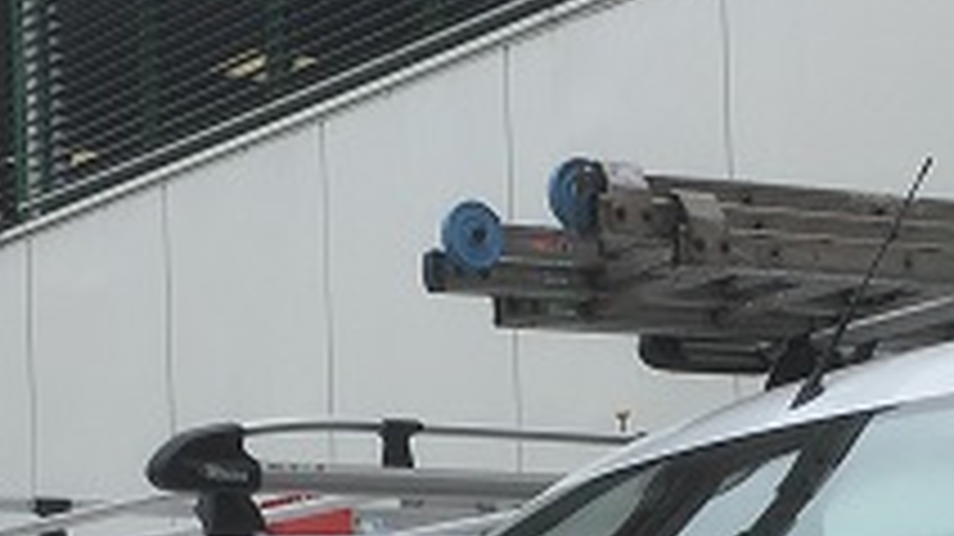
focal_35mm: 119
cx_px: 468
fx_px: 3009
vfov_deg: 9.9
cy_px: 779
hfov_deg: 18.0
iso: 25
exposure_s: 1/927
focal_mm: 4.15
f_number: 2.2
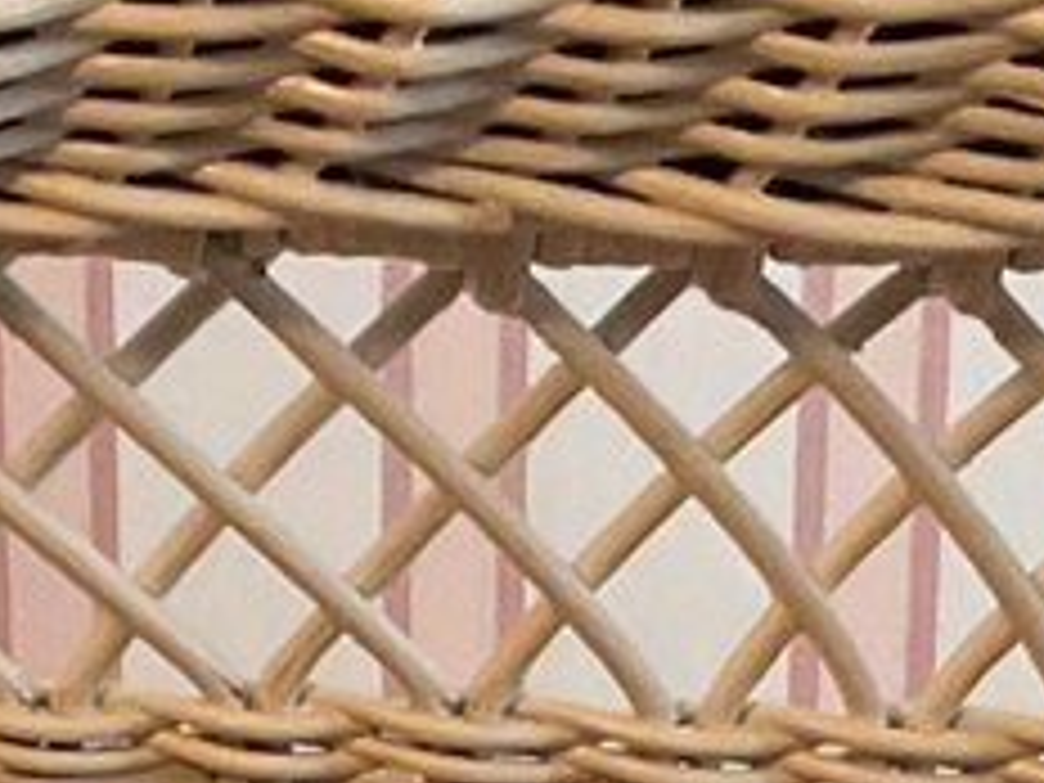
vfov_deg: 7.6
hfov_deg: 10.5
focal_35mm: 189
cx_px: 556
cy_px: 1465
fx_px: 5700
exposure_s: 1/60
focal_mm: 3
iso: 125
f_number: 1.8
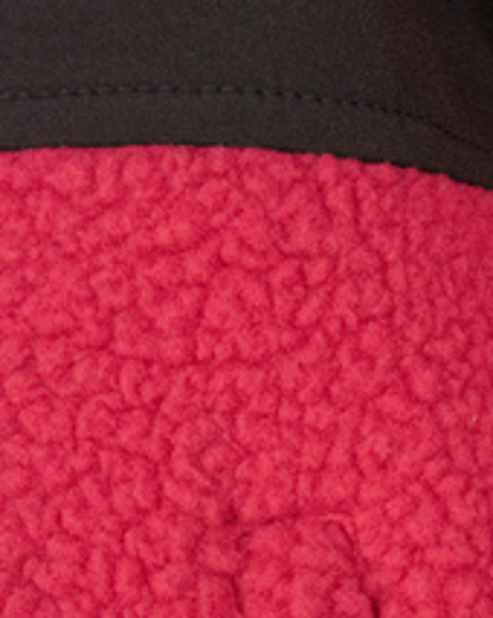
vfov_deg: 20.1
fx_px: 1571
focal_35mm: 86
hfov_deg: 17.6
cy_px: 841
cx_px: 436
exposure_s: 1/800
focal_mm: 20
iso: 800
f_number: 5.6
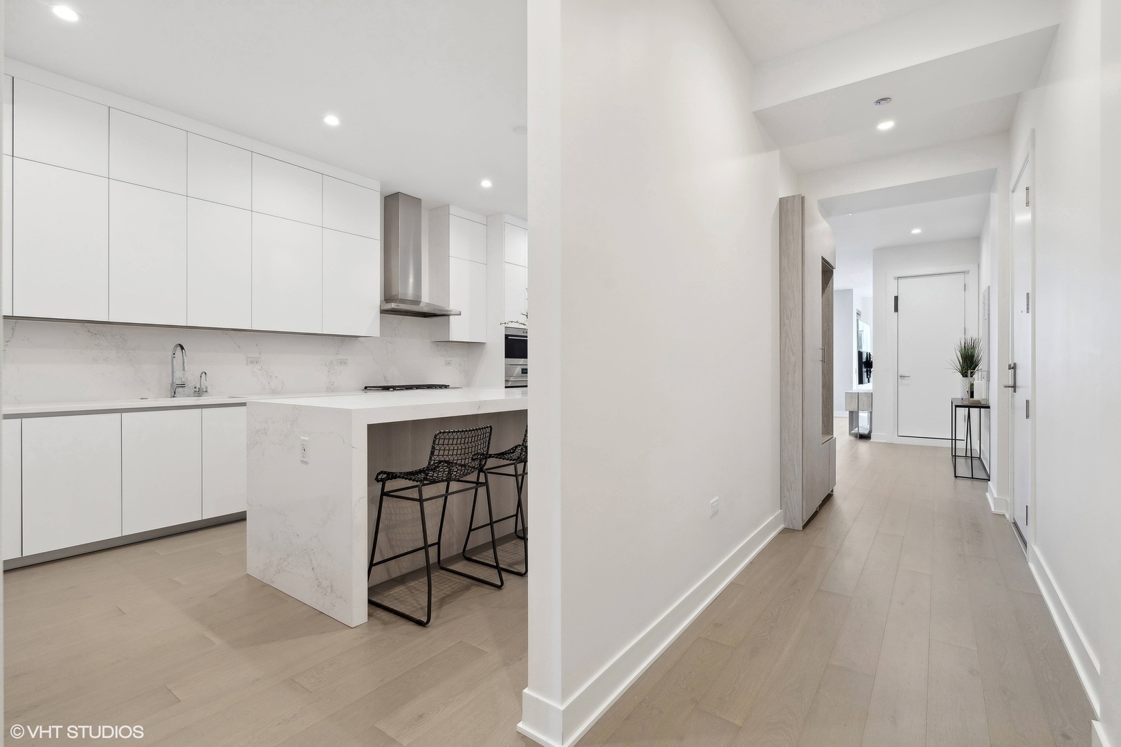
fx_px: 498
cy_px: 374
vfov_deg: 73.7
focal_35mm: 16
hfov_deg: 96.7
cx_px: 560
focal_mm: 16
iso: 320
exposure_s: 1/13
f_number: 8
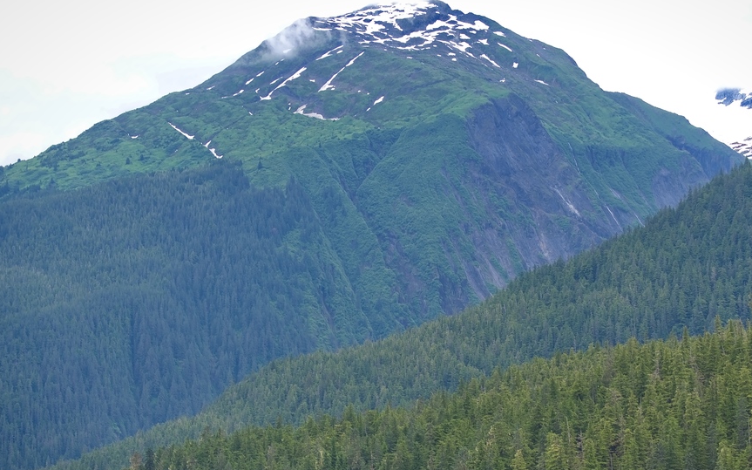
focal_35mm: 121
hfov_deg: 17.2
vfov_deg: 10.8
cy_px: 278
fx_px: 2479
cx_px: 436
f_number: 5.6
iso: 100
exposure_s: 1/160
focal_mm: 80
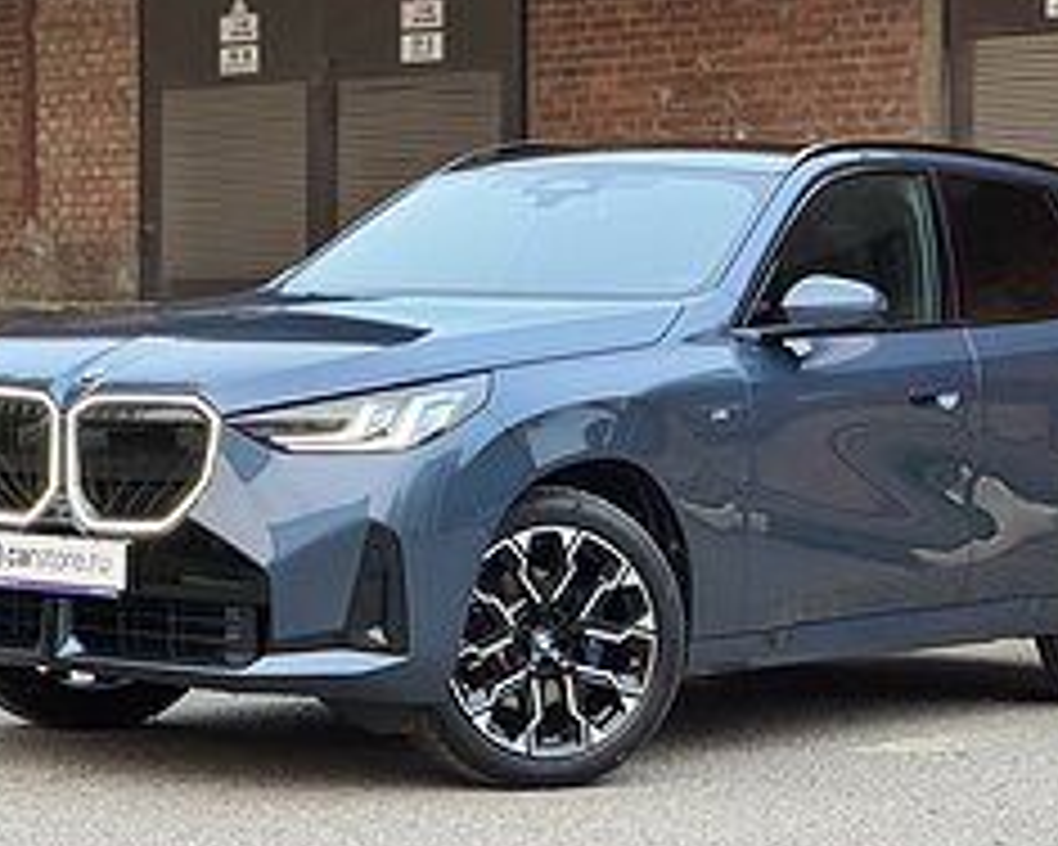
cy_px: 430
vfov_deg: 13.5
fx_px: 3570
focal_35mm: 114
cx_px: 554
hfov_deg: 16.9
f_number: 2.8
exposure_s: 1/60
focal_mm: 9
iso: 400
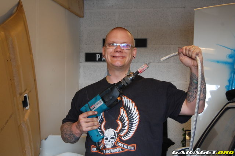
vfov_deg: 21.5
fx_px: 410
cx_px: 118
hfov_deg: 32.0
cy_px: 78
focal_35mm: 63
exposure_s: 1/30
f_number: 5.3
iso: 720
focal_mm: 42
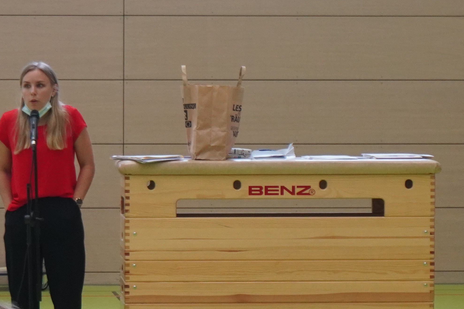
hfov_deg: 9.0
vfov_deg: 6.0
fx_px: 2938
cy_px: 194
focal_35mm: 228
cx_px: 73
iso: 1250
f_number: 5.6
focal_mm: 50
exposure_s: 1/160
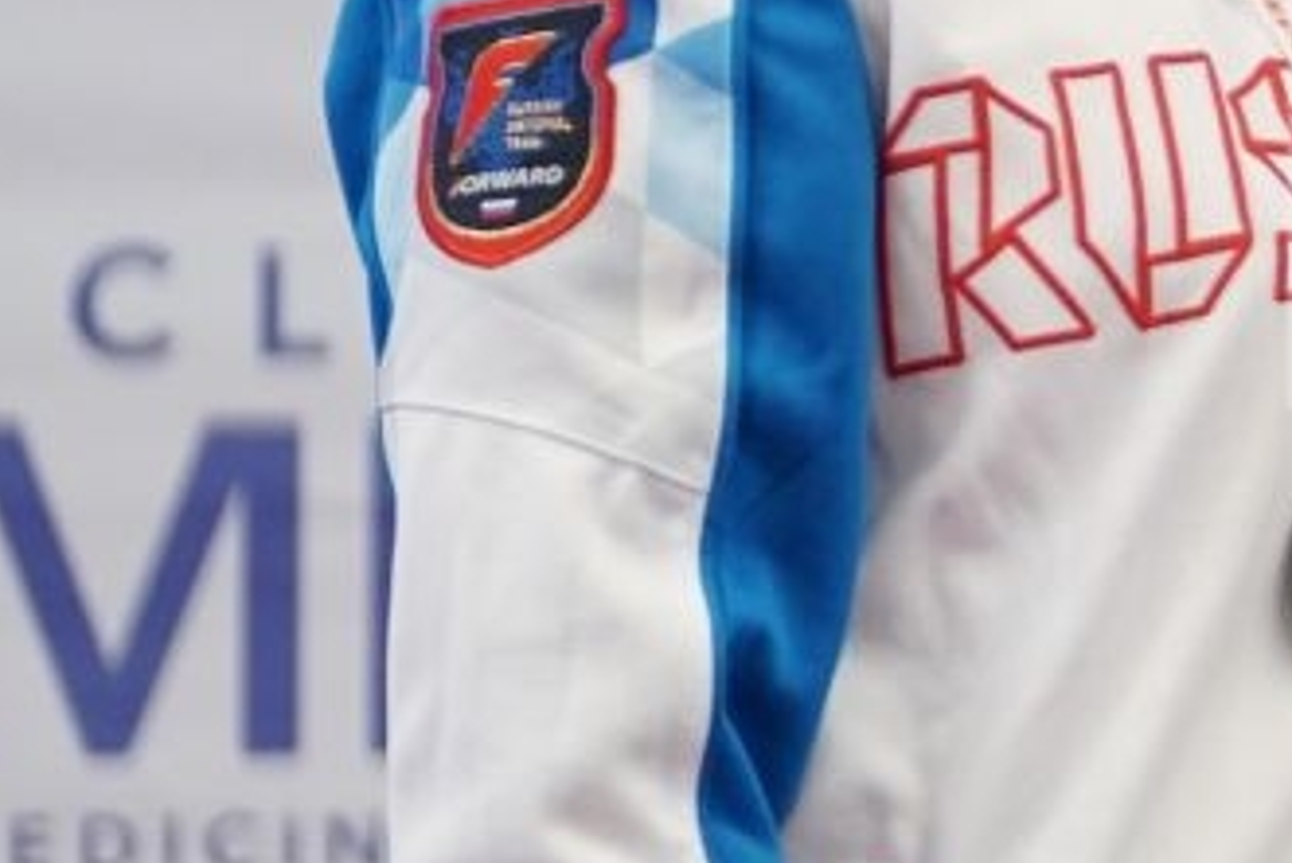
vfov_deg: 1.6
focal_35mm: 848
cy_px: 55
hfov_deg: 2.4
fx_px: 30446
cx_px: 2974
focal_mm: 156
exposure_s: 1/250
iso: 800
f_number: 2.8
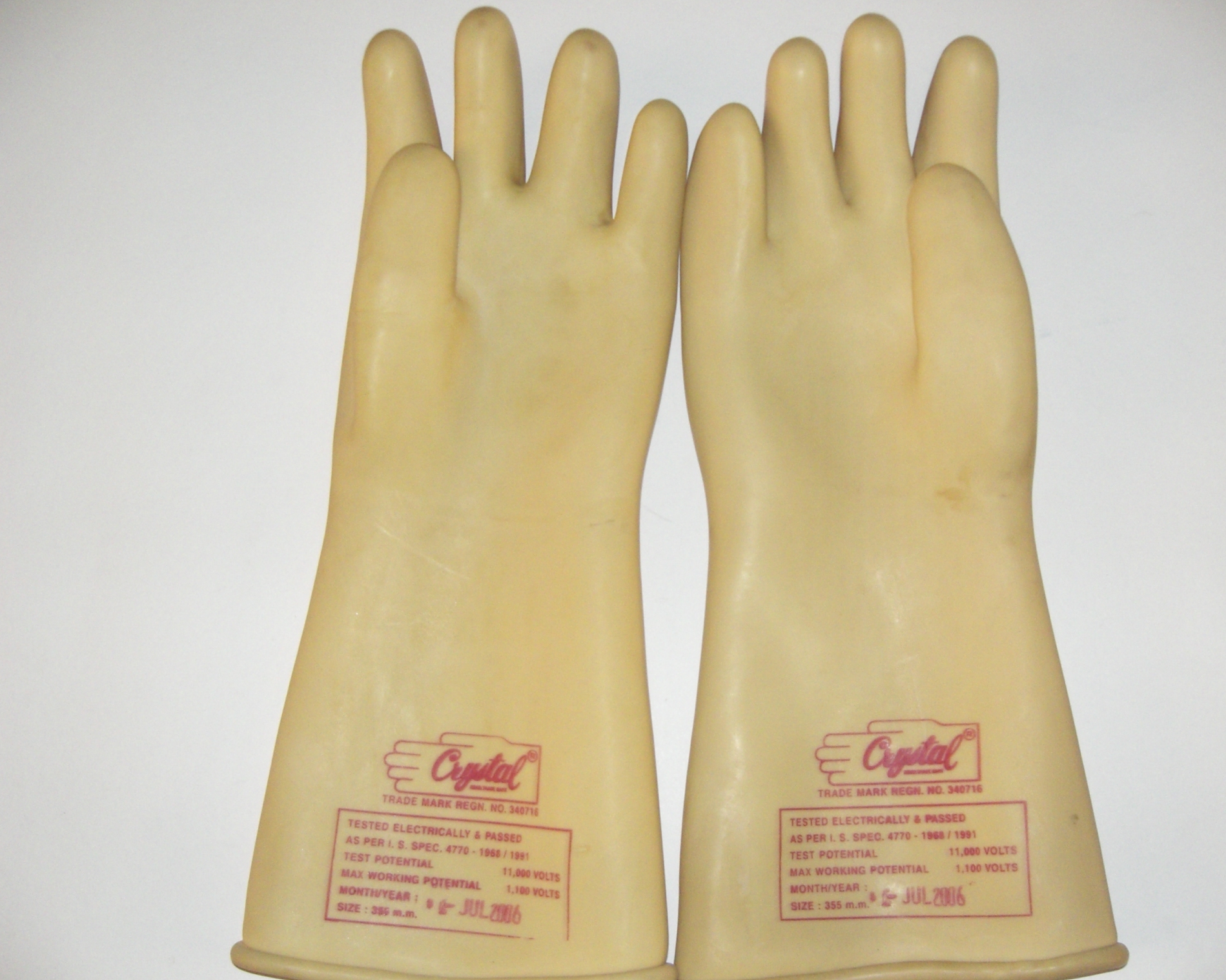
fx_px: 1451
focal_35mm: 40
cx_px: 654
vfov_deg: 37.3
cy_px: 492
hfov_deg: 45.8
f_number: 3.1
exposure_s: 1/60
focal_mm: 6.3
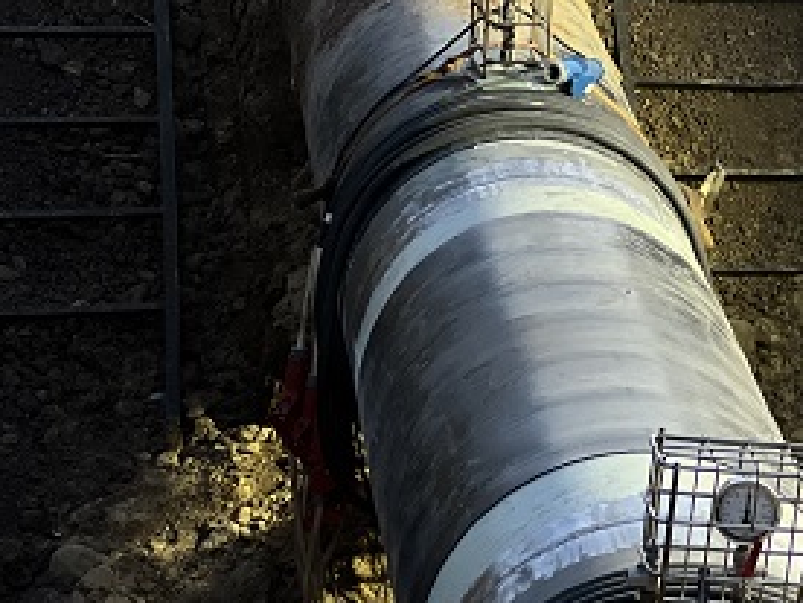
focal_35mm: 186
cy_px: 466
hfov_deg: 10.6
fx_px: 4315
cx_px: 704
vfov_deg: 8.0
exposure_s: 1/40
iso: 320
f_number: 2.8
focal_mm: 9
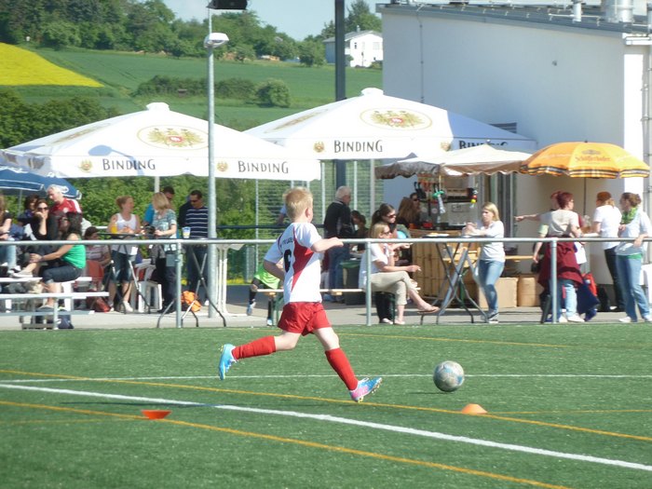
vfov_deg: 5.0
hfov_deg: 6.6
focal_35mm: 300
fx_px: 5651
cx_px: 326
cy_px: 244
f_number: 4.9
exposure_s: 1/500
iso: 160
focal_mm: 49.2
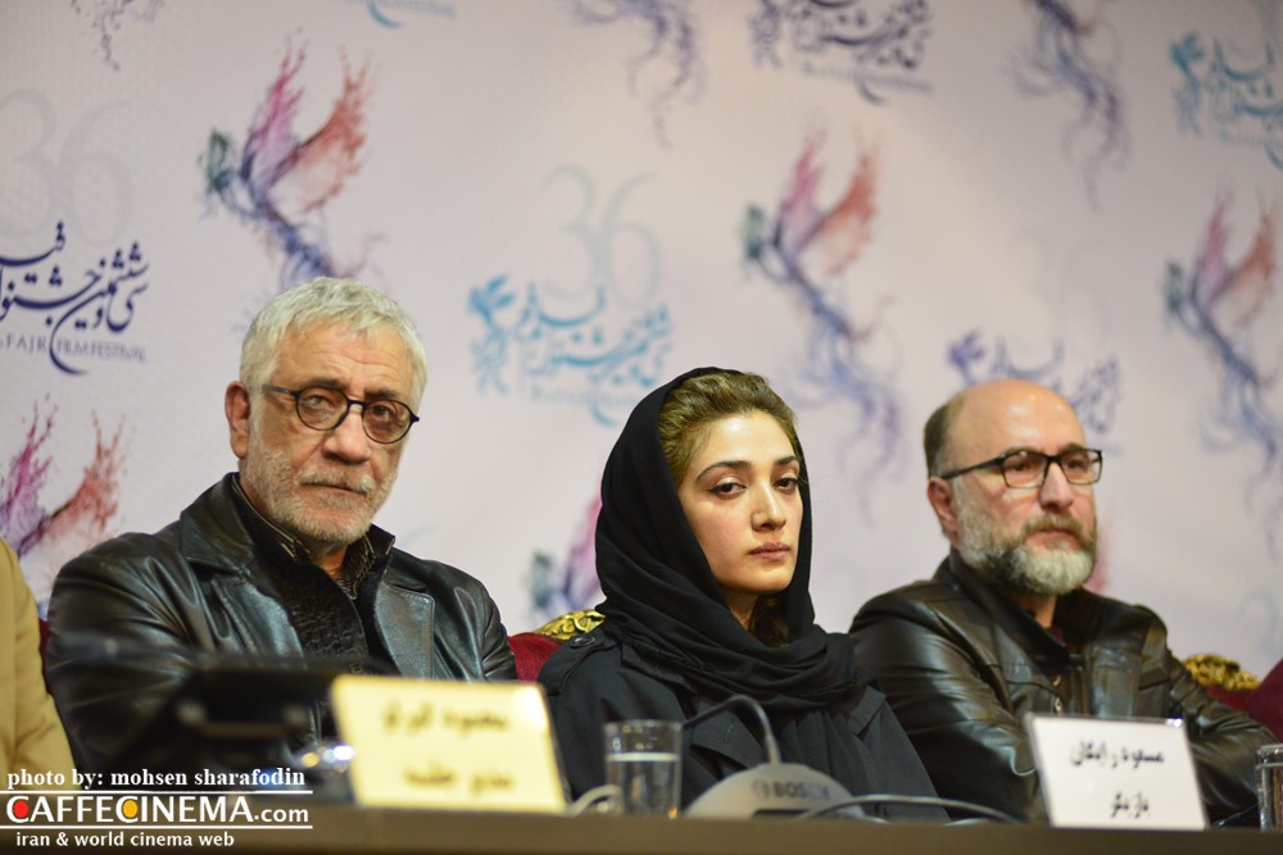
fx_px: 4812
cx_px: 642
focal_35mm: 135
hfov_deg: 15.2
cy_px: 428
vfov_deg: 10.2
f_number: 2.8
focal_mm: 135
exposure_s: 1/250
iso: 4000
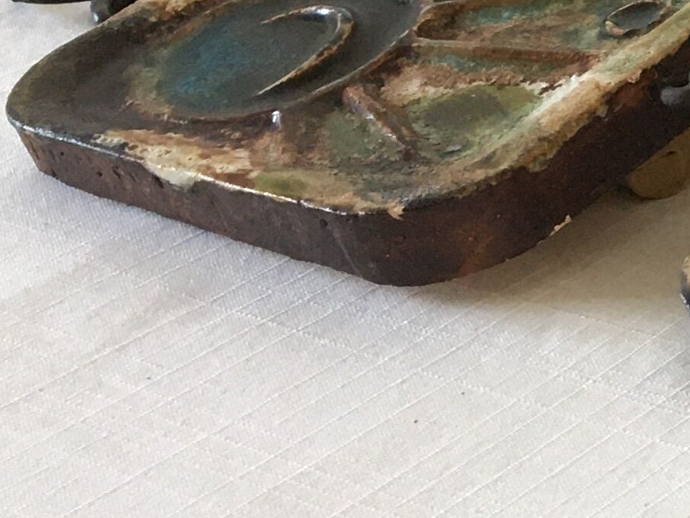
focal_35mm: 130
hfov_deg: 12.8
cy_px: 49
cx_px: 1483
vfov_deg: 11.3
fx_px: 2592
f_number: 2.2
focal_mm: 4.15
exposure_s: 1/33
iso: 64
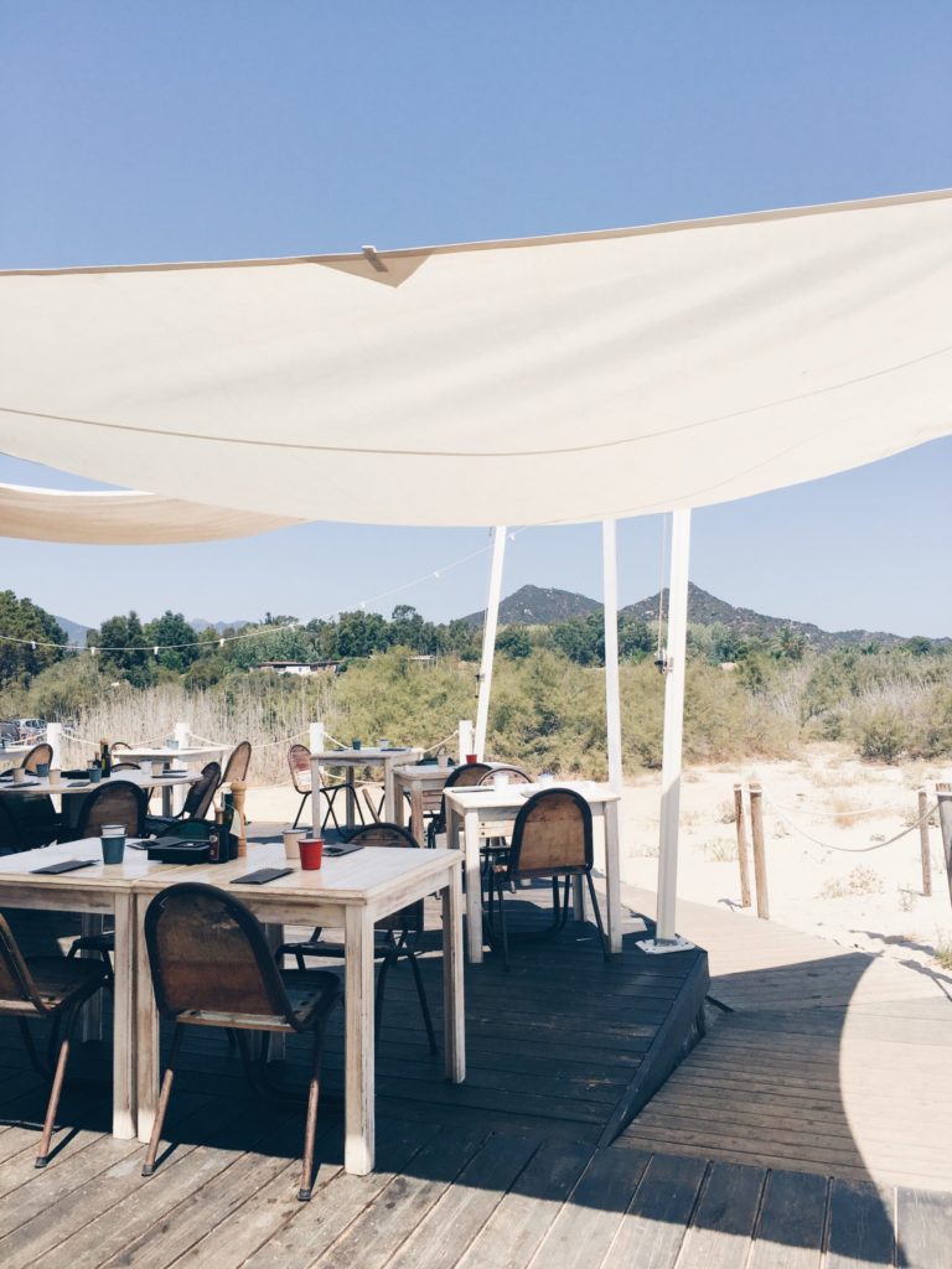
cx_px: 476
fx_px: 1063
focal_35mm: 29
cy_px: 634
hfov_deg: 48.2
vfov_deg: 61.7
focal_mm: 4.15
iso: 25
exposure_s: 1/1789
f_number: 2.2
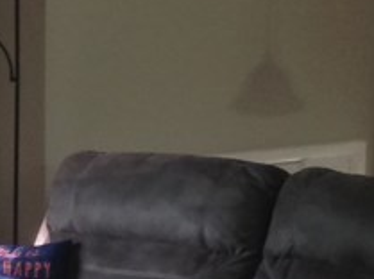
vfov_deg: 8.6
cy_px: 272
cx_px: -120
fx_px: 1855
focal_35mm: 172
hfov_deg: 11.2
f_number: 2.4
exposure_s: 1/15
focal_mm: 4.28
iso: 125
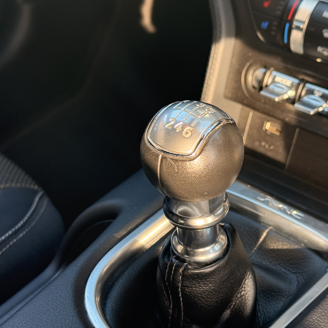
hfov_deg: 30.0
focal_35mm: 57
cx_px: 194
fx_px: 611
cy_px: 164
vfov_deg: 30.0
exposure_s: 1/156
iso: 125
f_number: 1.78
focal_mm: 6.76
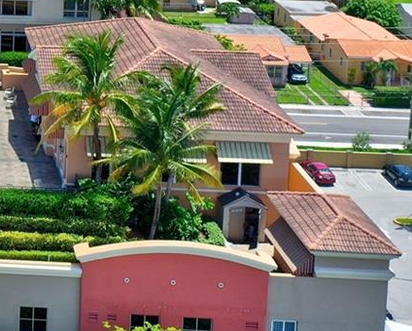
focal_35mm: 99
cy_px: -108
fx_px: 1208
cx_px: -244
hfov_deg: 17.1
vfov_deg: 14.8
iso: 100
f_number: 2.8
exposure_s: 1/100
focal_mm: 10.3
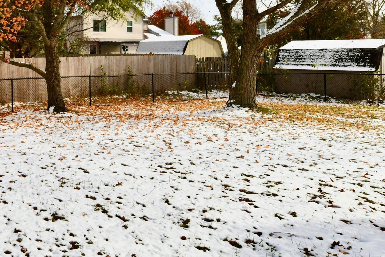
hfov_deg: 44.1
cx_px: -2
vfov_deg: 35.0
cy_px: 59
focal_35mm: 37
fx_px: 396
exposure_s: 1/1000
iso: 640
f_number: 16
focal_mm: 14
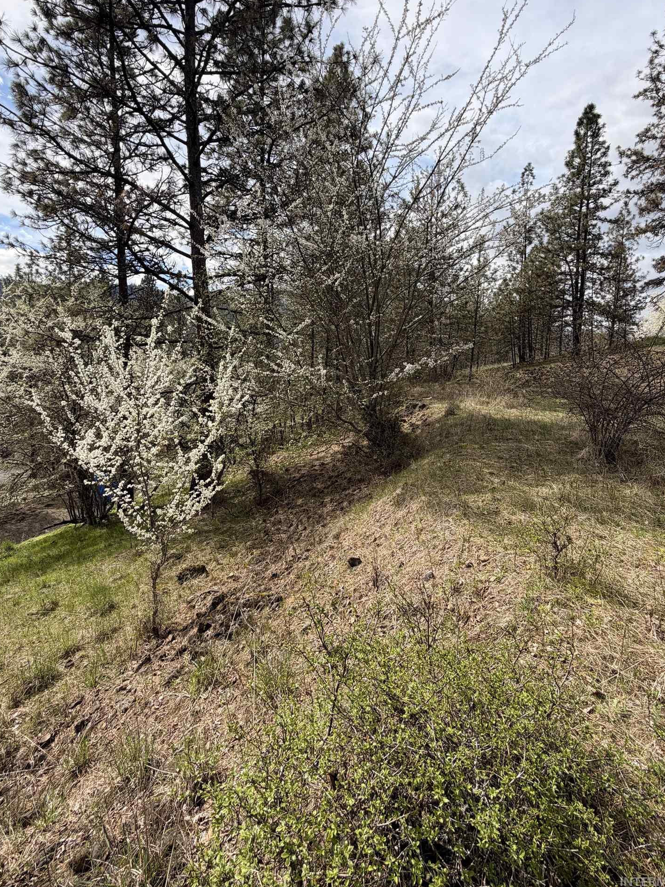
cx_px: 324
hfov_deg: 74.7
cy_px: 392
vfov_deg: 90.6
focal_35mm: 17
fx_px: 435
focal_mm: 2.22
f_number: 2.2
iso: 25
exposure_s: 1/770
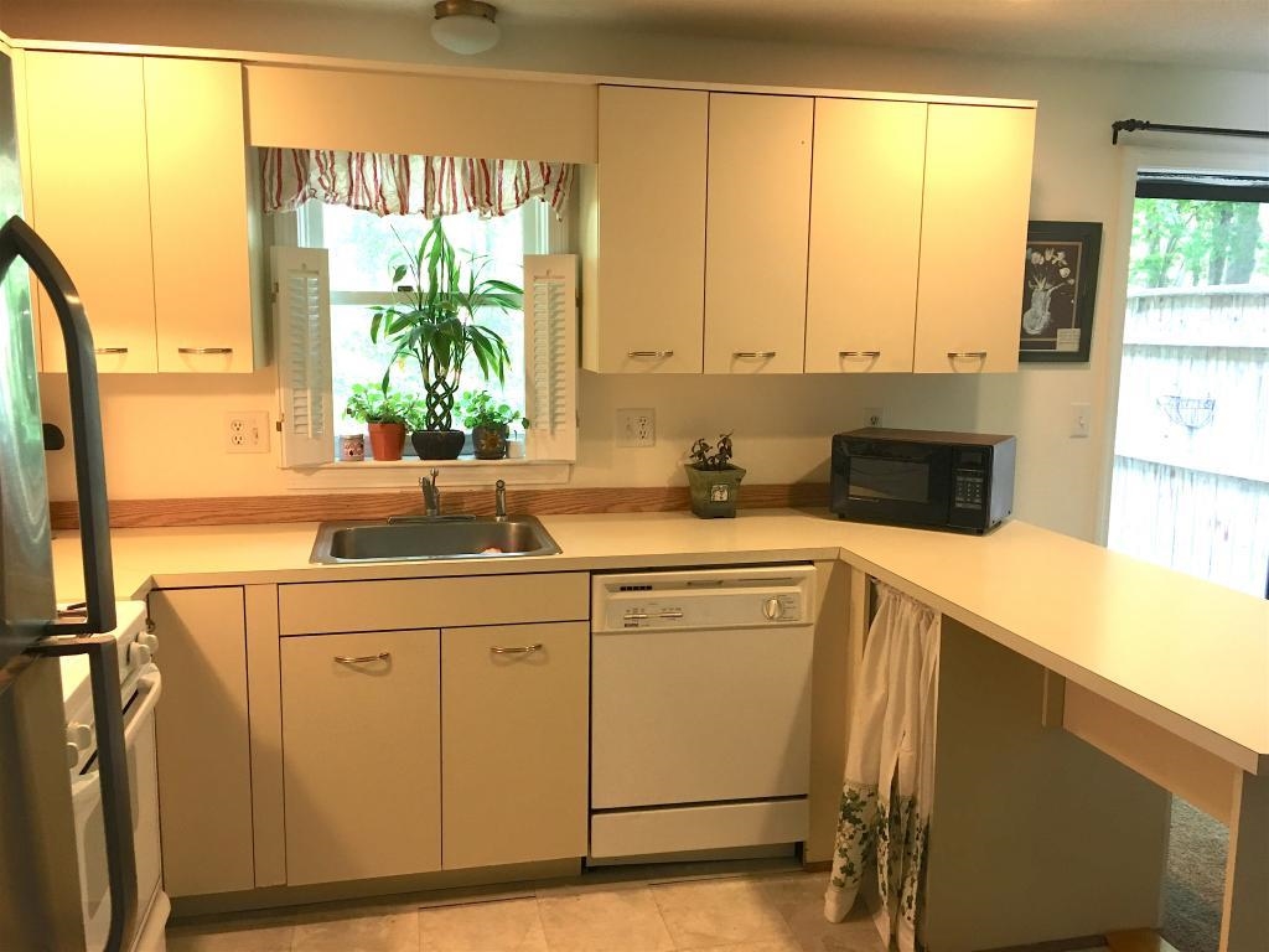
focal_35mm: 29
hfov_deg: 61.7
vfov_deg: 48.2
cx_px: 634
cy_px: 476
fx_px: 1063
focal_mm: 4.15
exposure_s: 1/33
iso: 125
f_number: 2.2
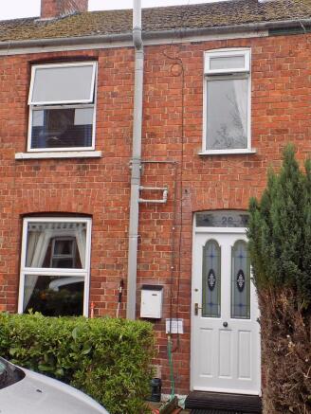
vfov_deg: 45.8
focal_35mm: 41
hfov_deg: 35.2
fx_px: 491
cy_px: 207
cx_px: 156
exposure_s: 1/100
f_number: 3.6
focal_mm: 7.3
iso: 80
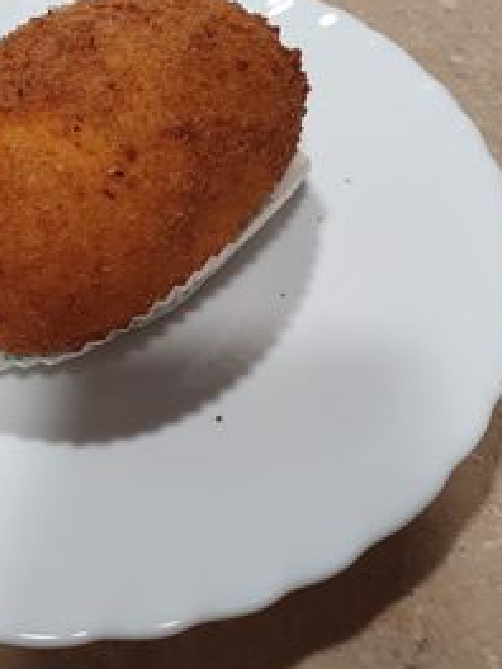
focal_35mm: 42
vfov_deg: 44.4
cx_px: 127
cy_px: 246
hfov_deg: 33.7
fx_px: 812
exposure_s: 1/100
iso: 125
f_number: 2.4
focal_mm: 4.32
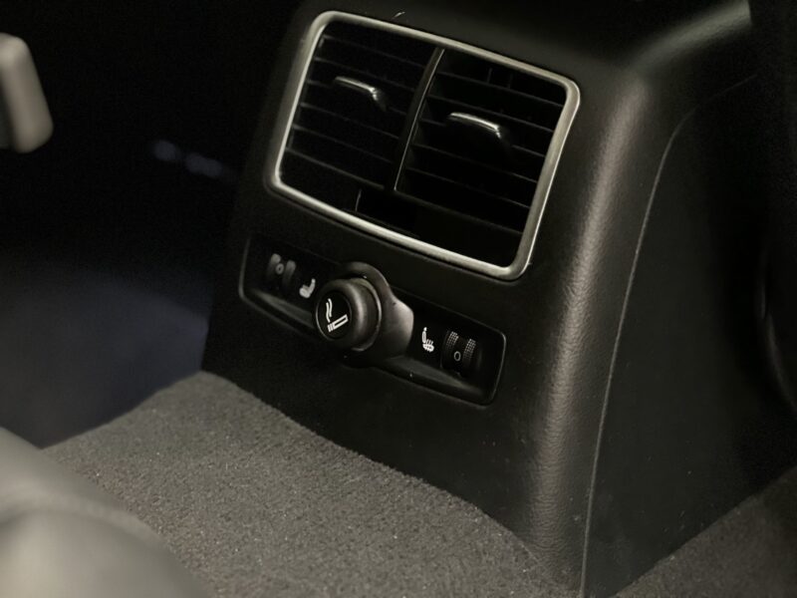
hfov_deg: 25.3
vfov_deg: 19.1
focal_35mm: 77
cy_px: 299
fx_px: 1773
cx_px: 398
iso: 2000
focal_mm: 9
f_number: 2.8
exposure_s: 1/15
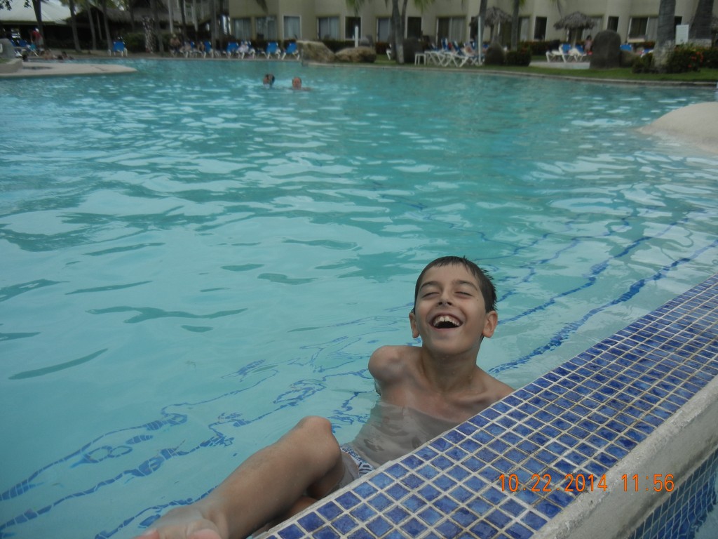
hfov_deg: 60.0
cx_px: 359
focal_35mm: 30
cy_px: 270
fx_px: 622
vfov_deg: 46.8
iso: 160
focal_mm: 5.4
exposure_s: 1/465
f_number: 7
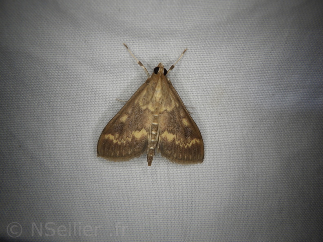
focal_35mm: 34
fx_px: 317
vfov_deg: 41.8
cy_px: 121
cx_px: 162
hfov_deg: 54.0
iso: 125
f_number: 4.6
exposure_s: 1/800
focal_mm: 6.1
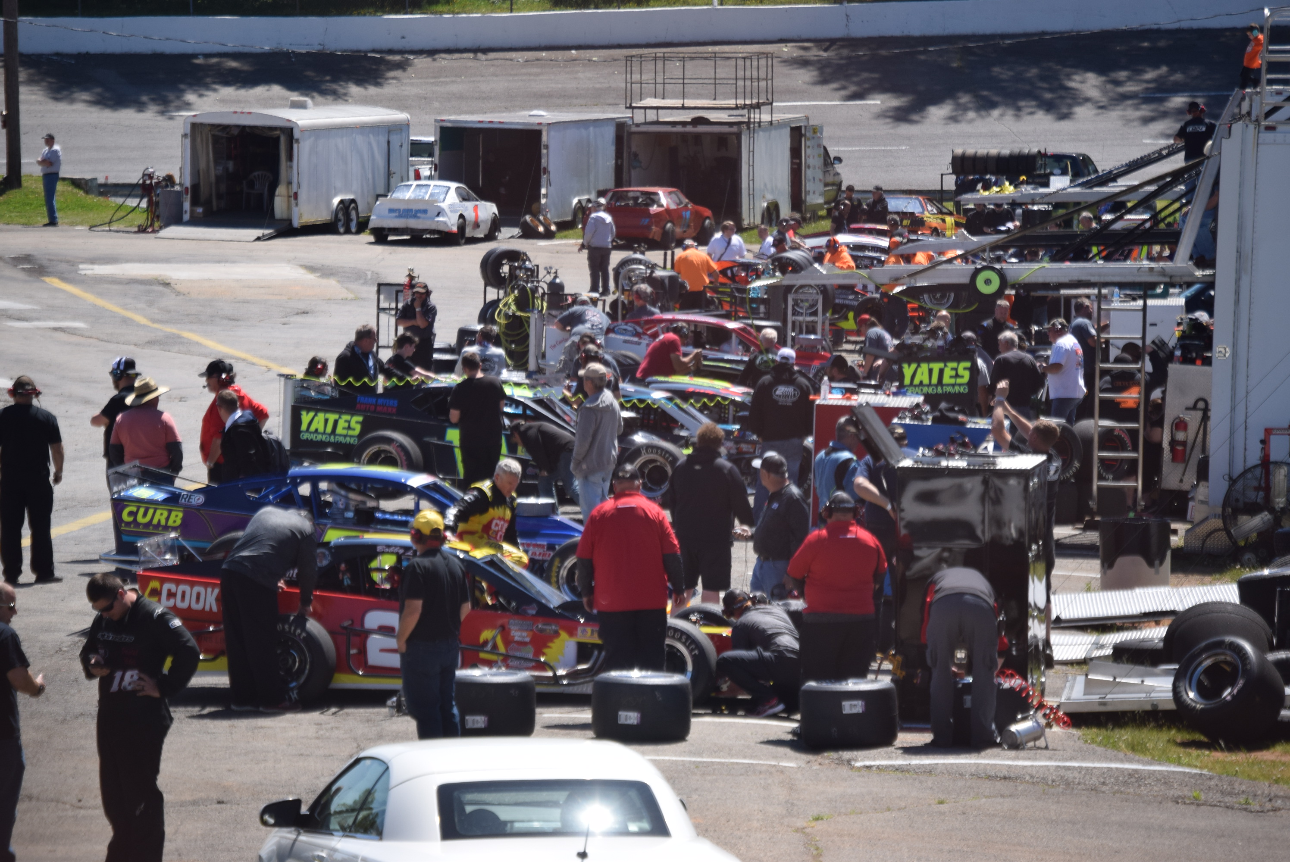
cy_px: 431
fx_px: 7262
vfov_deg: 6.8
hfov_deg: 10.2
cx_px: 645
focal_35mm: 202
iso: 320
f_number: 5.6
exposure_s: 1/2000
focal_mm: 135
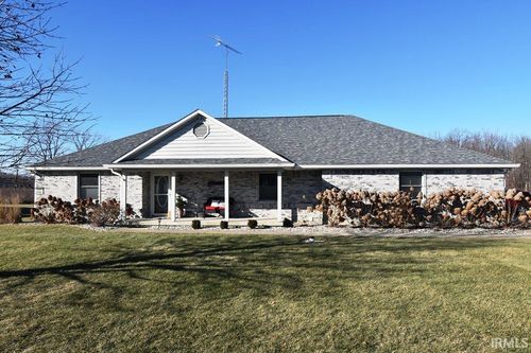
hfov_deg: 73.8
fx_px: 354
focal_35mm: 24
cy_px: 176
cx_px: 266
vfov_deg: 53.1
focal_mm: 16
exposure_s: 1/320
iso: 200
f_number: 9
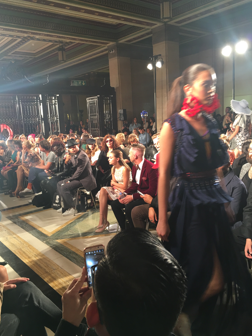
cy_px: 168
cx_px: 123
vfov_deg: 60.0
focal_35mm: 30
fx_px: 291
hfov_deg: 46.8
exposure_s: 1/17
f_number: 2.2
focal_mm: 4.15
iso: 32
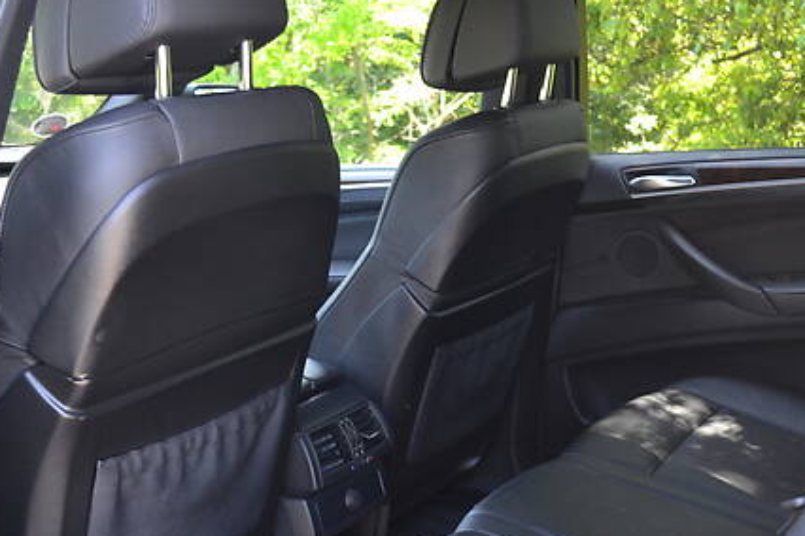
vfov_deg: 21.8
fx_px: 1386
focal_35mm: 62
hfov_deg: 32.4
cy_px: 386
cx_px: 429
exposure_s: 1/50
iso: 400
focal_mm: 22
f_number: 3.8
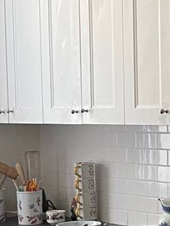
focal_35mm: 133
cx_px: 230
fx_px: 870
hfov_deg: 10.9
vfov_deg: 14.7
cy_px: 186
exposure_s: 1/60
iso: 400
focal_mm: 5.1
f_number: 1.6
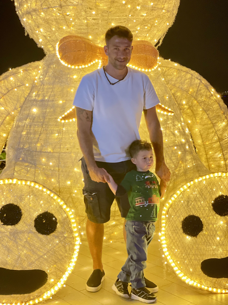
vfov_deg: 36.8
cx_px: 114
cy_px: 152
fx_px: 457
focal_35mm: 52
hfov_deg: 28.0
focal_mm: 6
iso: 400
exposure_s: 1/33
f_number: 2
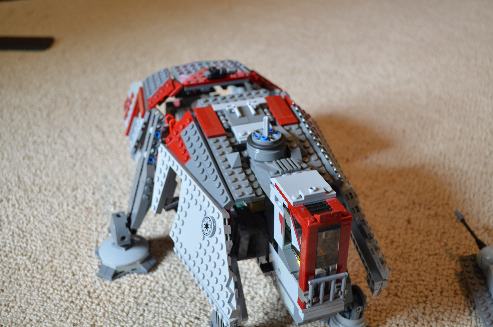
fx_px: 608
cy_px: 161
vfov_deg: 30.0
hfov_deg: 44.1
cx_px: 251
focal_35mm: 45
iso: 320
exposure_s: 1/15
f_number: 4.5
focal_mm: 29
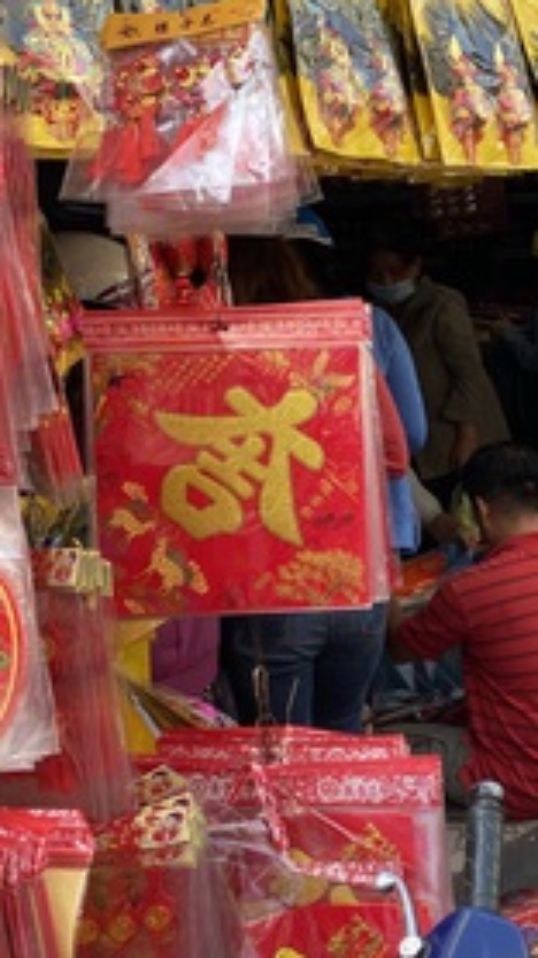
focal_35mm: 55
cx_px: 773
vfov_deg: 37.8
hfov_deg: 19.4
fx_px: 1397
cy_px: 415
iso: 32
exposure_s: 1/312
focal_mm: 4.25
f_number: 1.8
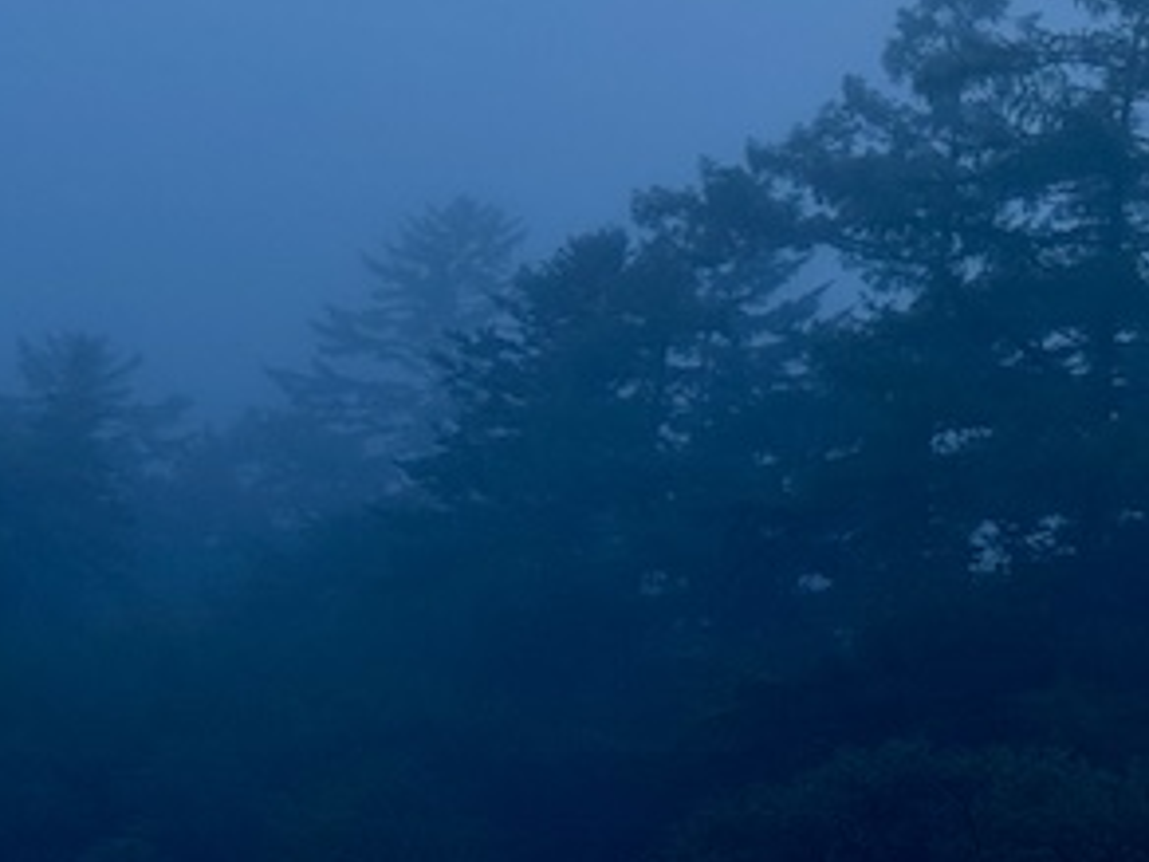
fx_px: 4581
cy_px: -307
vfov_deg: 10.5
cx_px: 1574
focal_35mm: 138
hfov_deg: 13.7
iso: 64
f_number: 1.78
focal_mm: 6.76
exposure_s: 1/1366
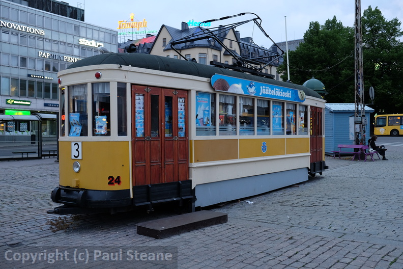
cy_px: 134
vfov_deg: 37.9
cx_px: 202
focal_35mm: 35
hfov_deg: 54.4
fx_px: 392
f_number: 3.2
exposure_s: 1/60
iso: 1000
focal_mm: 23.3
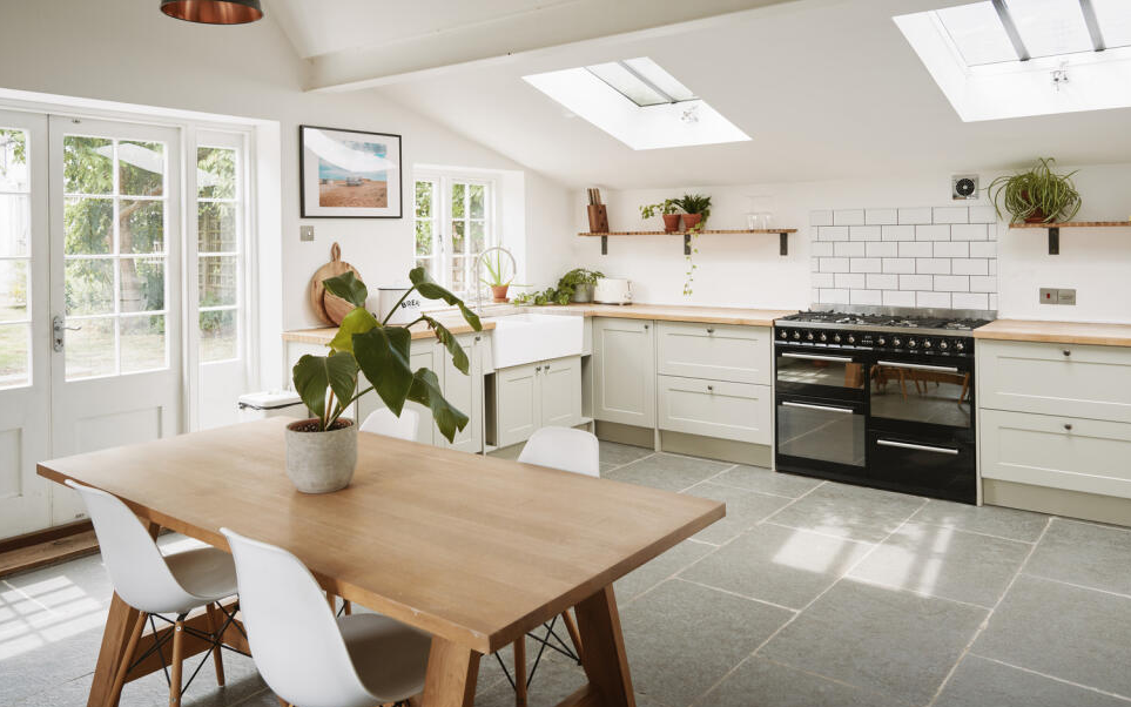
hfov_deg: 70.4
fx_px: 801
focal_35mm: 26
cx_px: 571
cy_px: 317
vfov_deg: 47.5
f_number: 6.3
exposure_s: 1/40
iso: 100
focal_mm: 24
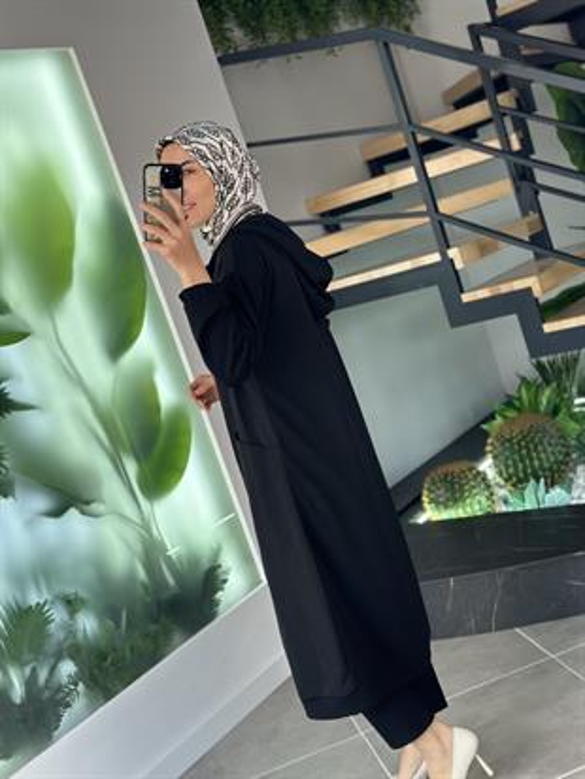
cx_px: 292
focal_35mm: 48
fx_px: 1081
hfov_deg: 30.3
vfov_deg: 39.6
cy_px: 390
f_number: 1.78
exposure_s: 1/264
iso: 80
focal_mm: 6.86
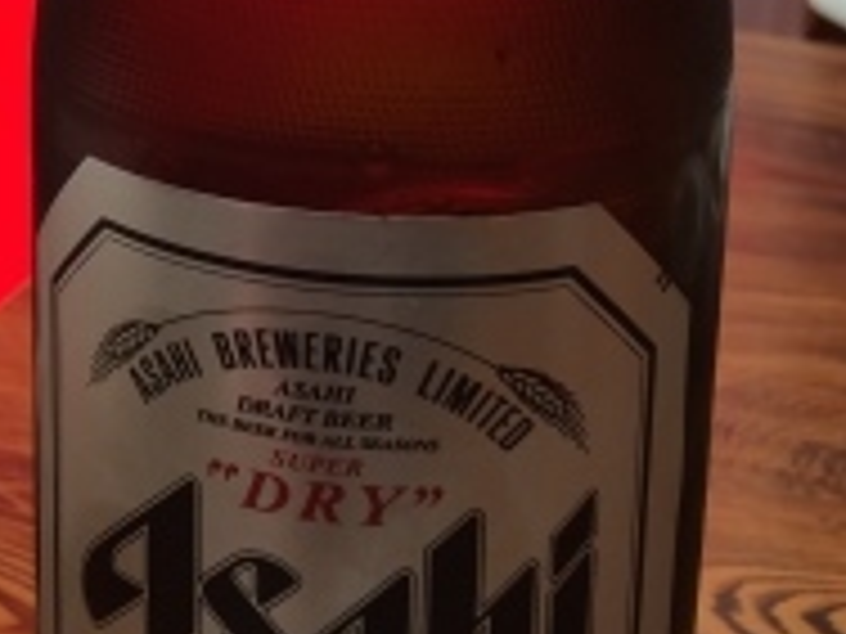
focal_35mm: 77
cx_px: 7
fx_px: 1882
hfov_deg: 24.2
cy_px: -94
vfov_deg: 18.3
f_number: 2.2
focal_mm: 4.15
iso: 50
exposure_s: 1/30
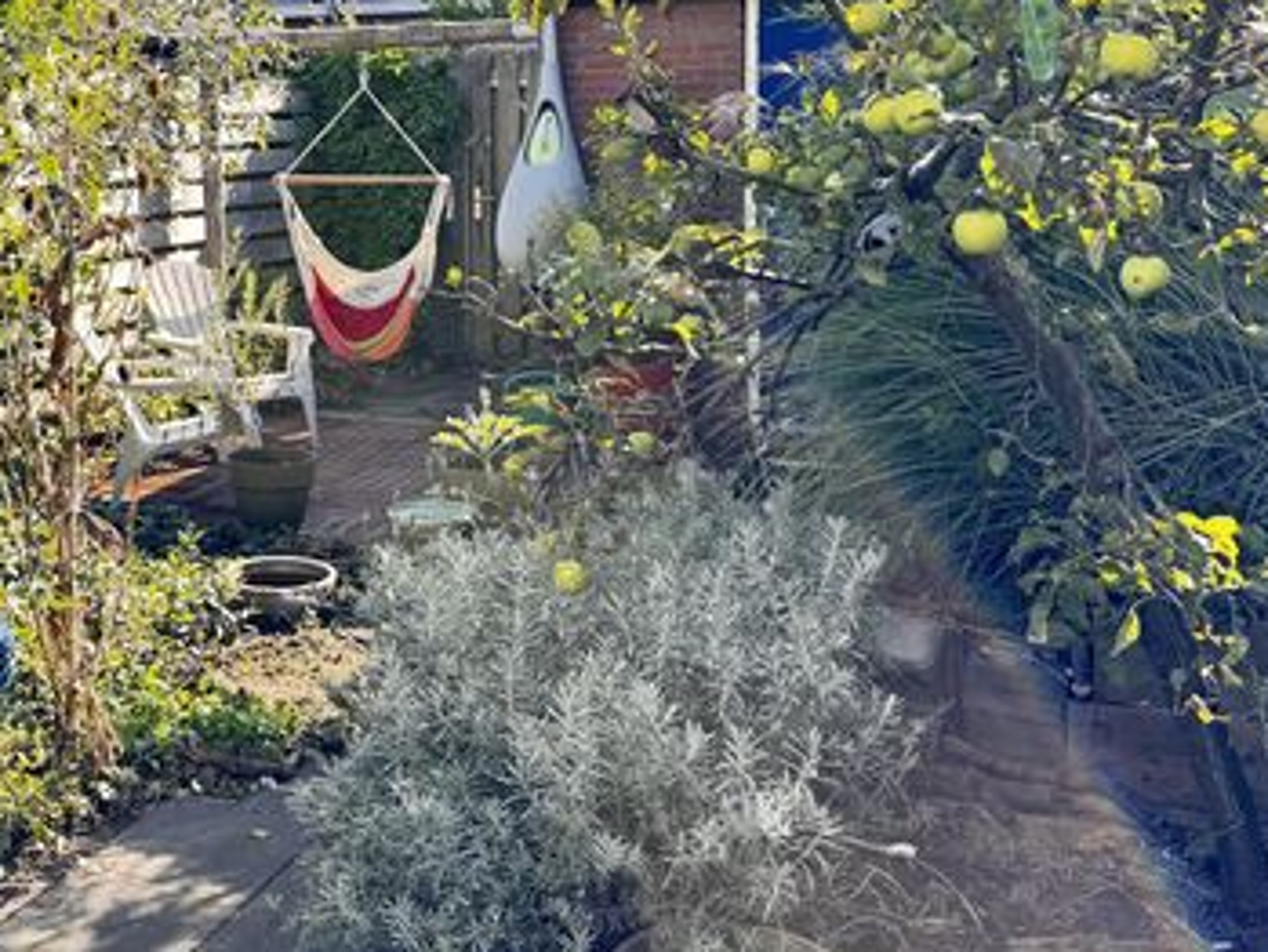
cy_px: 113
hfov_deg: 41.2
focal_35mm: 44
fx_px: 1612
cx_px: 265
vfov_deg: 31.5
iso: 80
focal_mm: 6.76
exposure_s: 1/397
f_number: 1.78
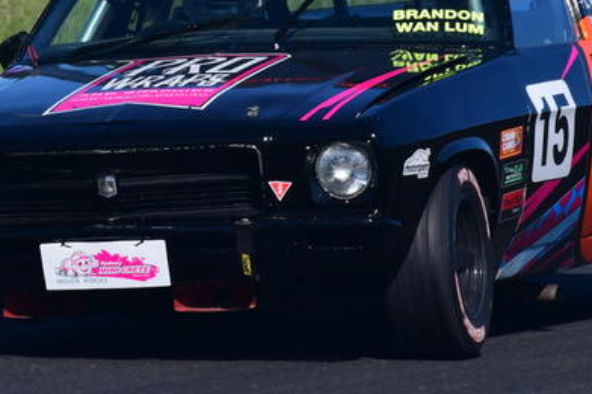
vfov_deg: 0.9
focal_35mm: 1532
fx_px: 25181
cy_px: 26
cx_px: 222
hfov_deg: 1.3
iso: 400
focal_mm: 500
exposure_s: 1/640
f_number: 13
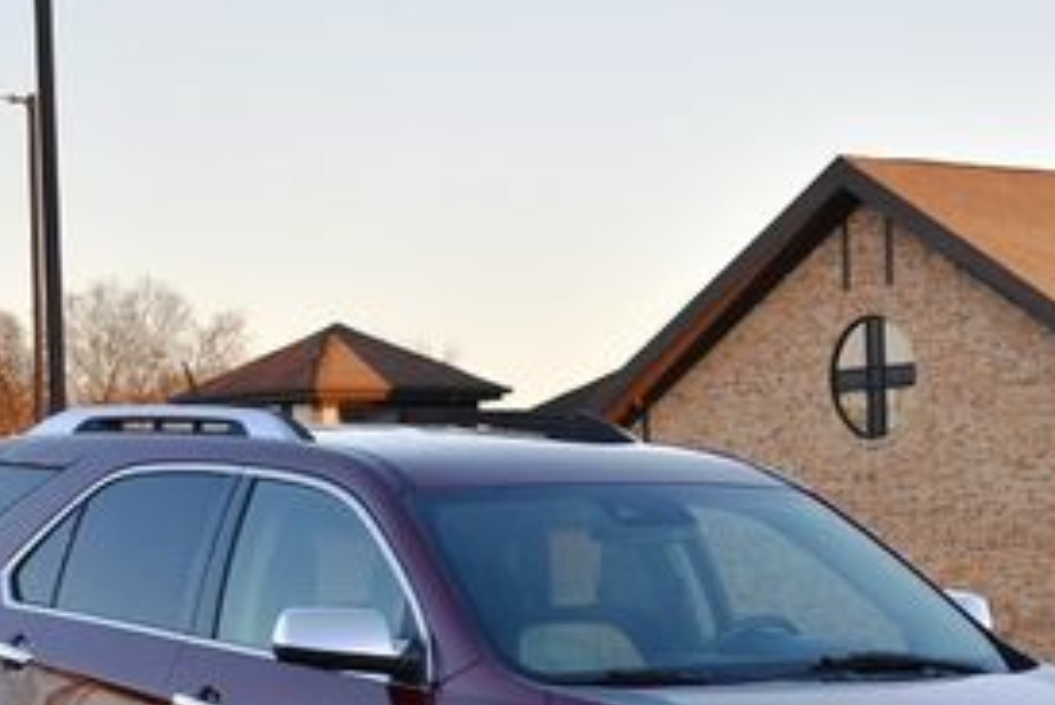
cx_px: 785
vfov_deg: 10.3
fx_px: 3900
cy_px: 568
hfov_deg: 15.3
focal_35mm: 133
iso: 400
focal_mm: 38
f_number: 5.6
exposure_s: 1/250
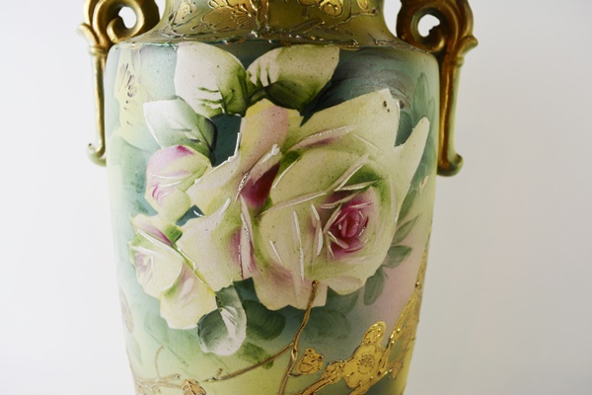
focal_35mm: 30
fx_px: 493
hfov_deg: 61.9
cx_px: 296
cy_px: 198
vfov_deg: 43.6
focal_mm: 20
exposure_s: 1/125
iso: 280
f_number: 5.6
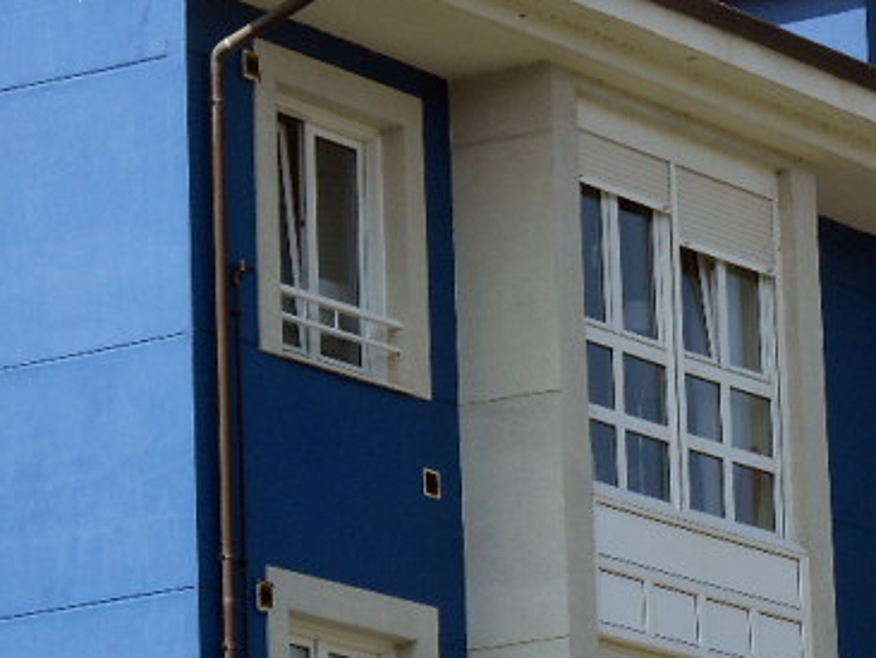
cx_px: 613
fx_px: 6533
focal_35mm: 258
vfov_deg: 5.8
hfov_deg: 7.7
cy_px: 389
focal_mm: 18.9
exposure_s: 1/224
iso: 80
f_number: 5.6
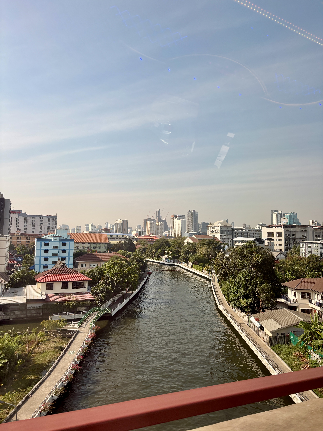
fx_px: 323
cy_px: 216
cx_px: 162
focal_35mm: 26
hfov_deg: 53.1
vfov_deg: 67.3
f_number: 1.6
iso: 50
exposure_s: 1/278
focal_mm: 5.96
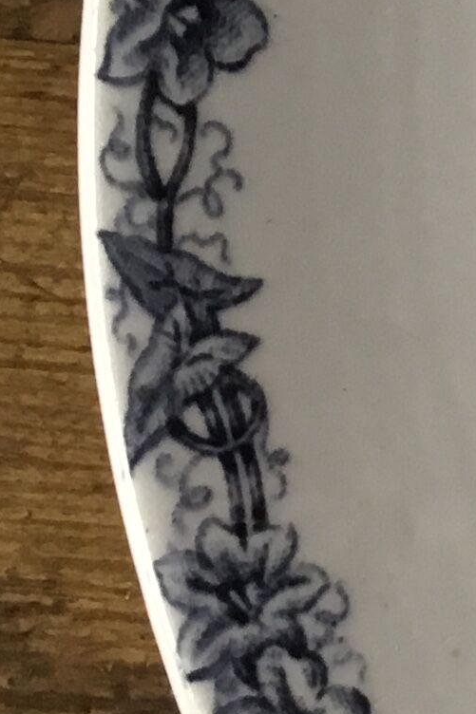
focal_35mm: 140
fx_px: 2778
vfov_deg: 14.7
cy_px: 412
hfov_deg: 8.5
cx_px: 1351
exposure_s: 1/33
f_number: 2.4
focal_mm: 3.3
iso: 80
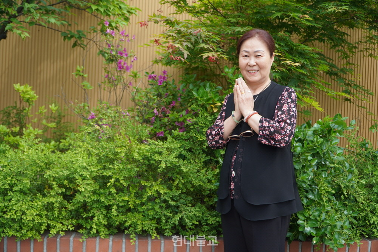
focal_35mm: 45
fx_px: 472
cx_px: 189
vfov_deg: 29.8
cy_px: 126
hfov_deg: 43.6
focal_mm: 30
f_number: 4
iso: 100
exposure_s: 1/200
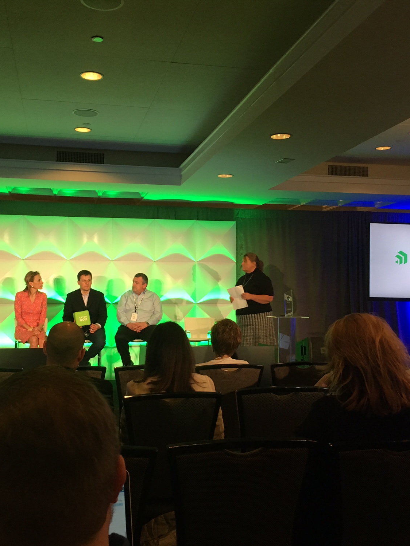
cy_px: 275
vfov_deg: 47.9
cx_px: 197
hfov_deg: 36.8
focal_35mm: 39
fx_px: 616
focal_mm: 4.15
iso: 100
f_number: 2.2
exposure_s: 1/30
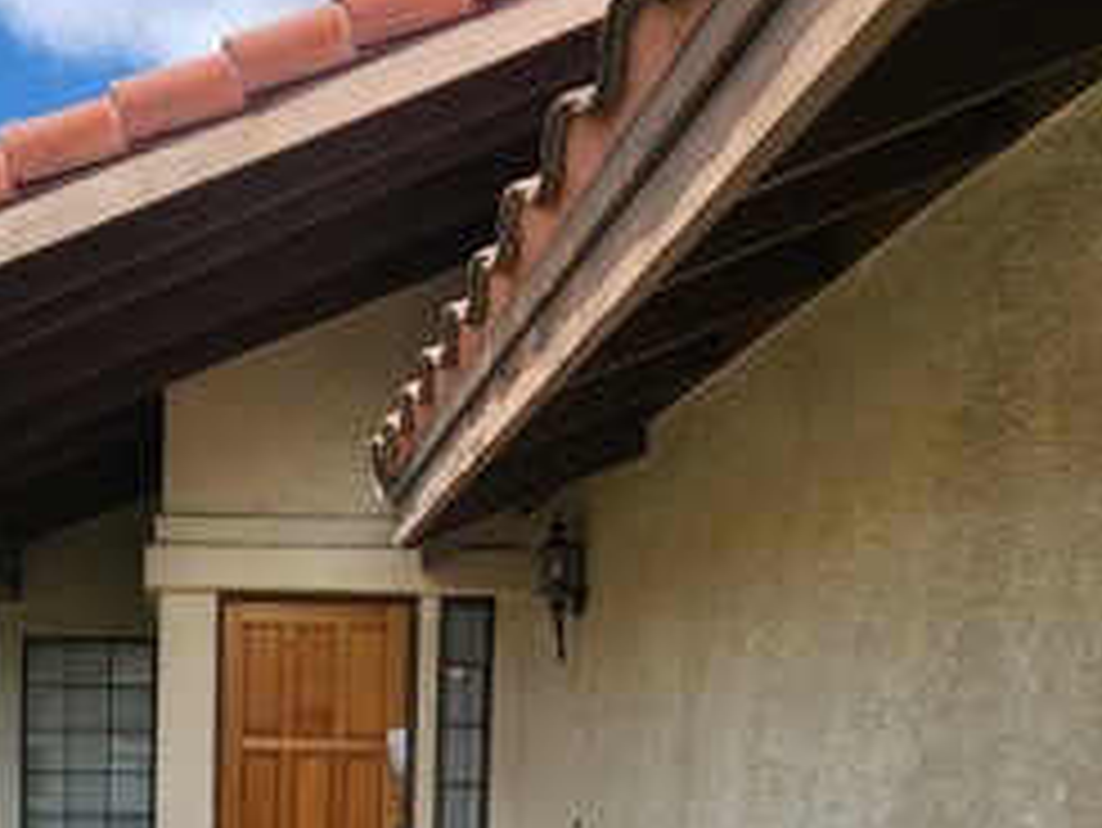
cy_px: 837
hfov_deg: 49.7
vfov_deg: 37.2
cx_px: 171
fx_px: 1083
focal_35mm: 34
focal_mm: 2.2
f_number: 2.2
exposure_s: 1/1732
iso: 50
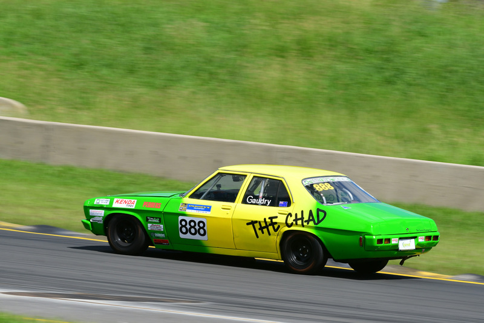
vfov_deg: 4.6
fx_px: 4035
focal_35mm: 300
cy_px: 162
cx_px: 242
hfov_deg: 6.9
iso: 200
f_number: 13
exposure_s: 1/250
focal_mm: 200
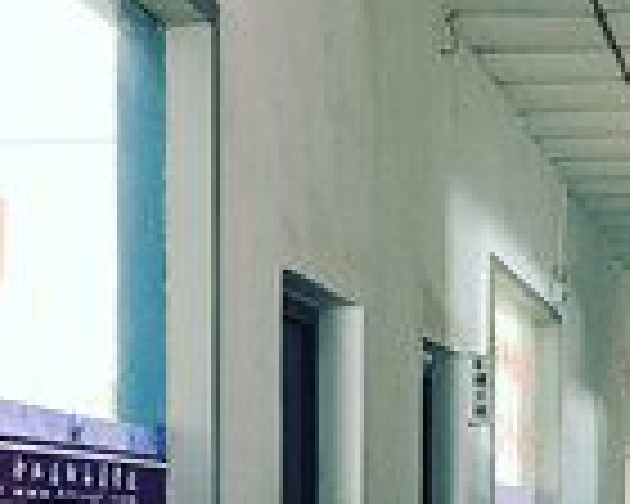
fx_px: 1883
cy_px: 518
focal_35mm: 101
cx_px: 400
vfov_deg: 15.0
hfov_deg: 19.0
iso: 200
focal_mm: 4.15
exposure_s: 1/25
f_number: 2.2
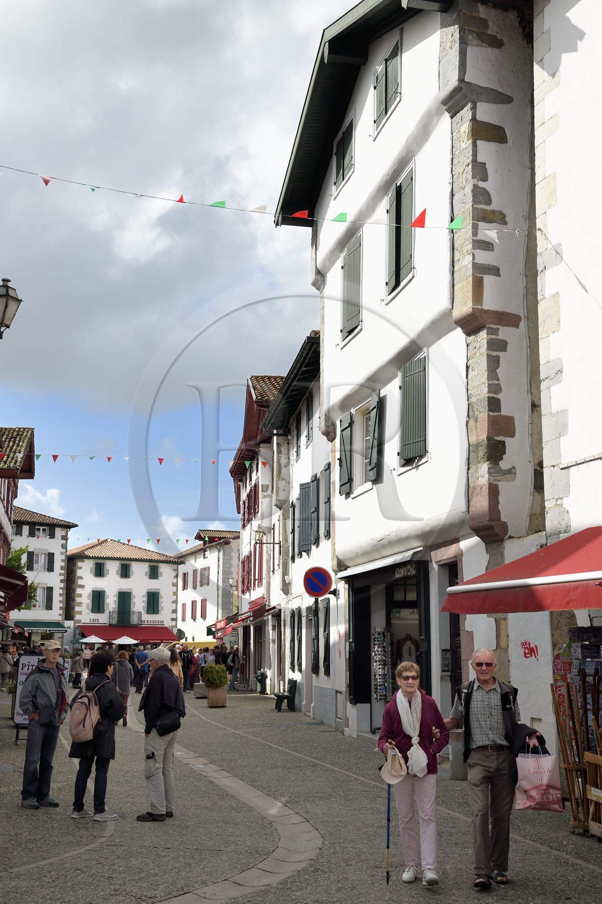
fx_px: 1104
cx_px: 301
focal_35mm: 44
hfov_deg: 30.5
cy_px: 452
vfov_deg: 44.5
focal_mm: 44
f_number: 14
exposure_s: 1/250
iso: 200
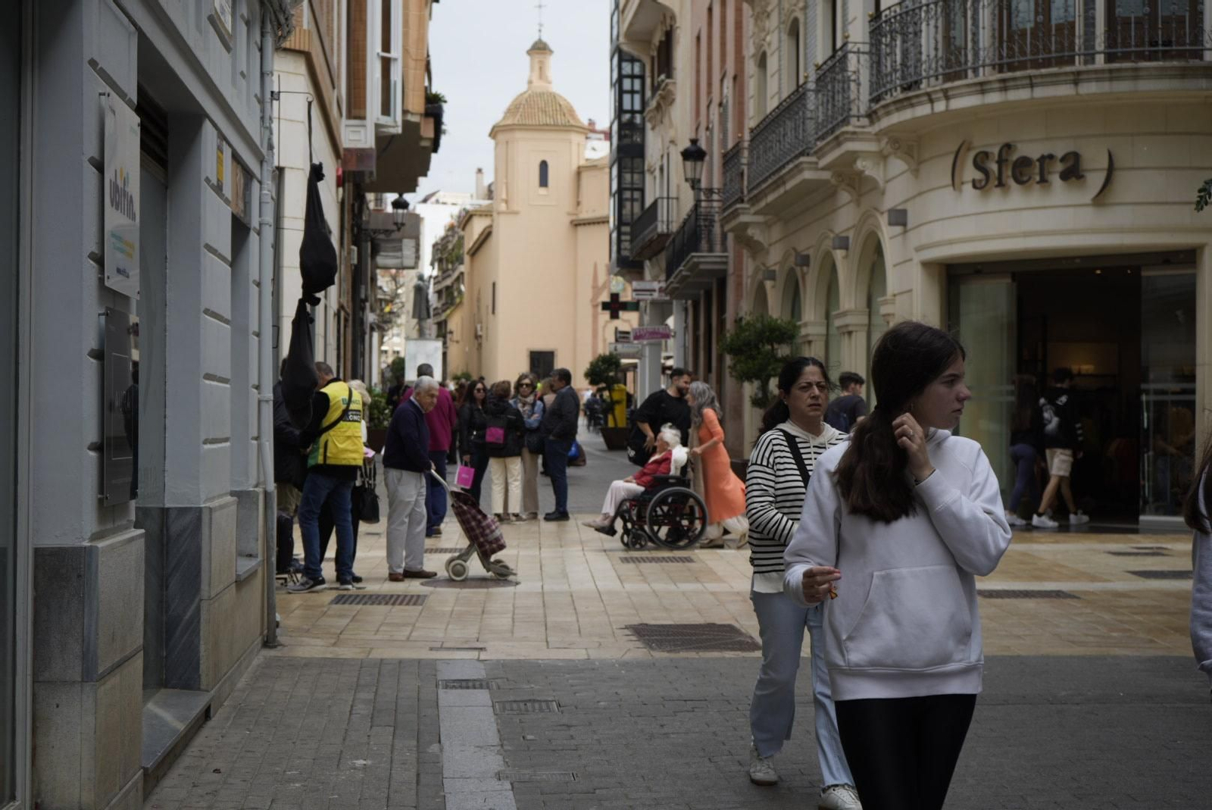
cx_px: 606
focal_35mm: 53
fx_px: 1785
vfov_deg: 25.6
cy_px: 405
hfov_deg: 37.5
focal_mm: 53
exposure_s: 1/400
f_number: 5.6
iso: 100
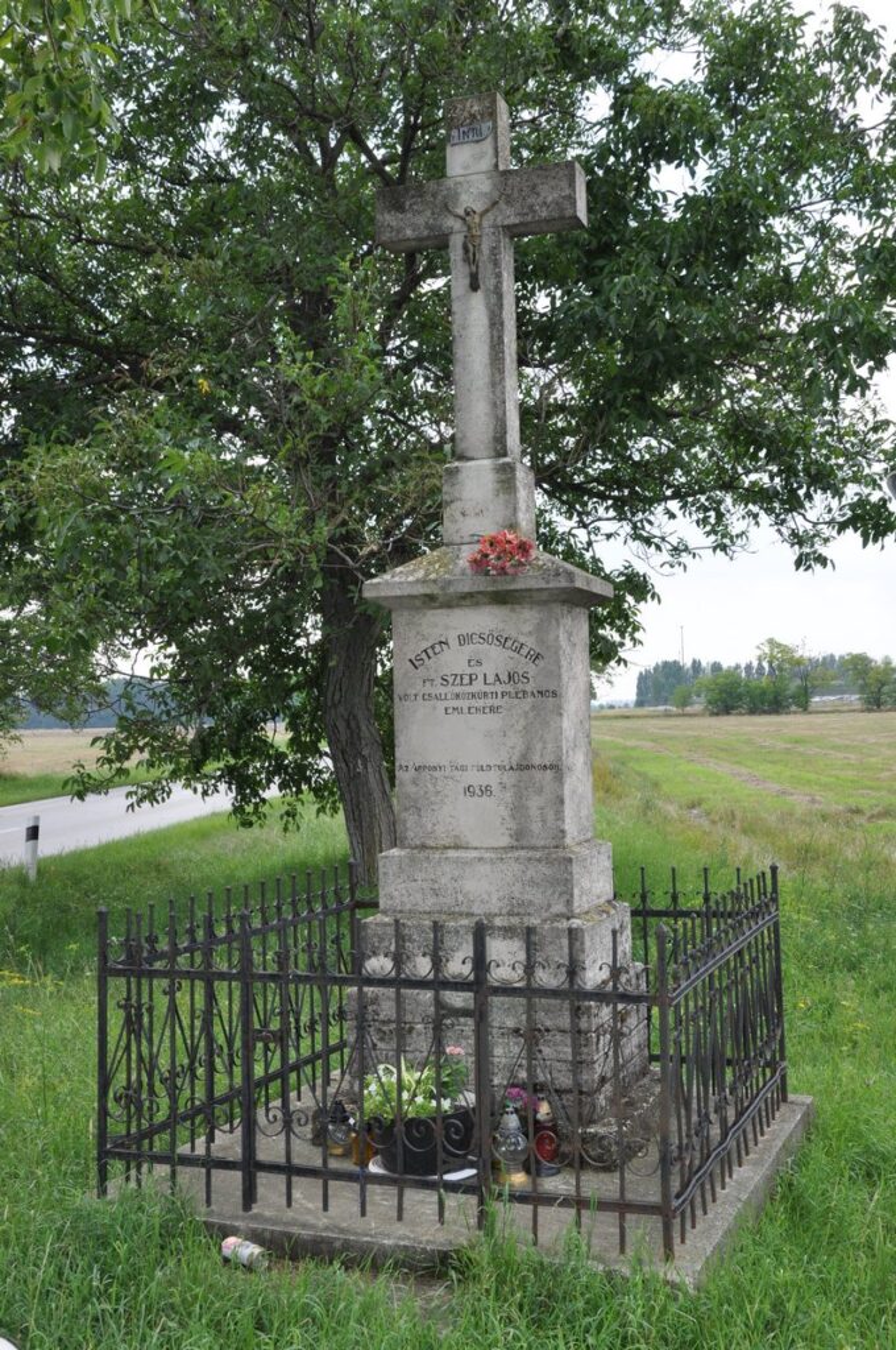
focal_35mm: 39
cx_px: 448
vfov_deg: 49.6
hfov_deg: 34.1
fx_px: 1460
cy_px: 675
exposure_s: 1/200
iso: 400
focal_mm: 26
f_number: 11
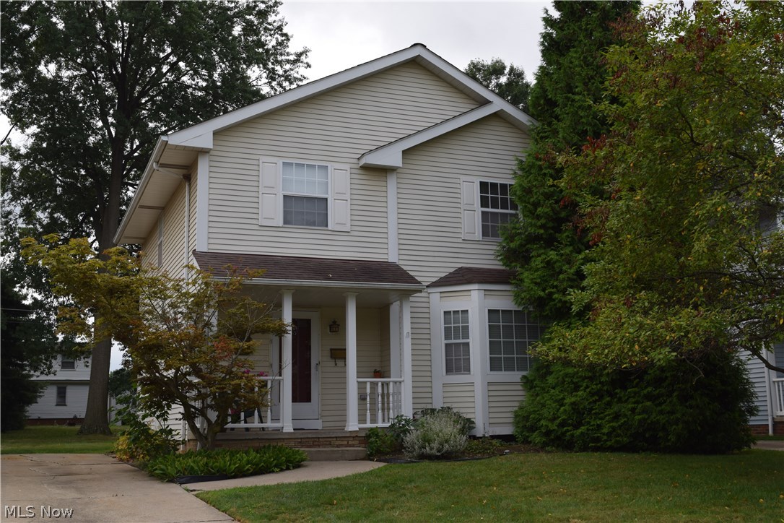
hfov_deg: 47.9
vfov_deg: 33.0
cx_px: 392
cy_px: 262
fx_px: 882
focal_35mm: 40
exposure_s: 1/200
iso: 100
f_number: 8
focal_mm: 27
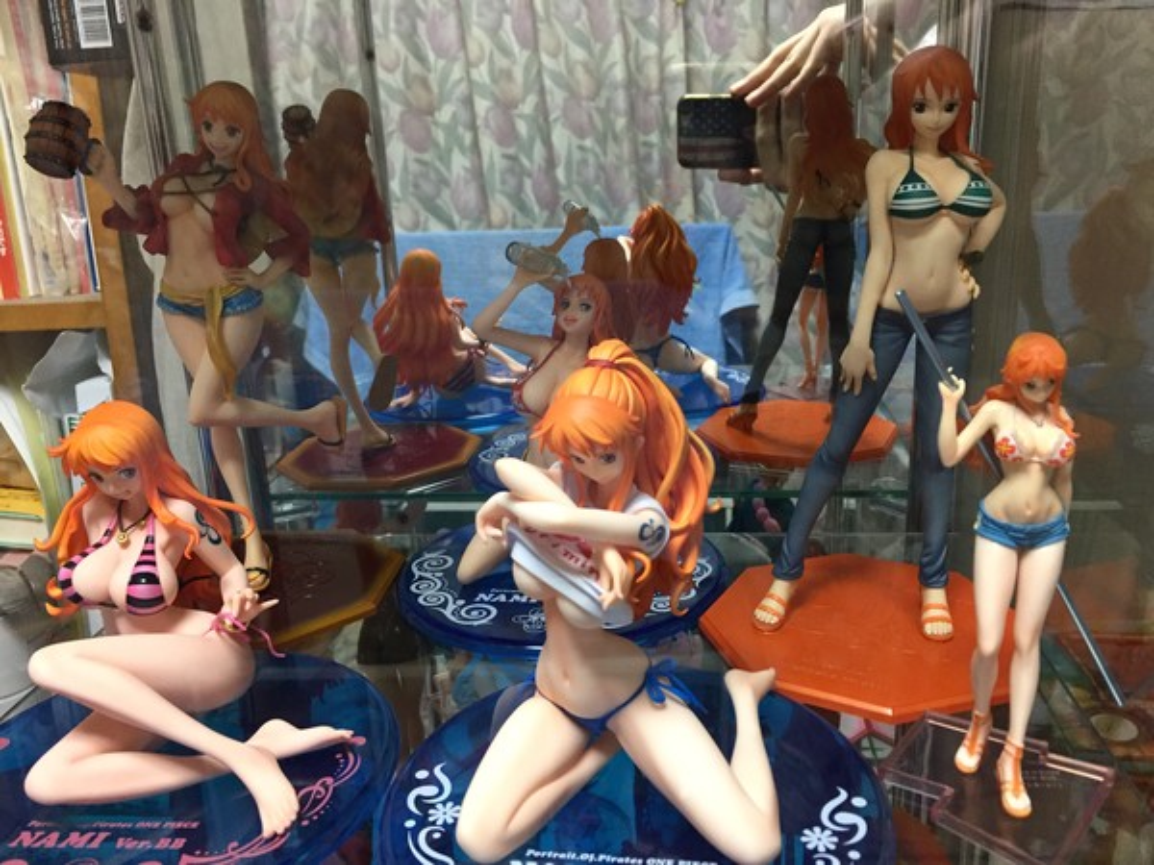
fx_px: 967
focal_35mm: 29
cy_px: 432
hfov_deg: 61.7
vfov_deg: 48.2
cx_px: 577
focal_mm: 4.15
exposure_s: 1/30
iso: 160
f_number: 2.2
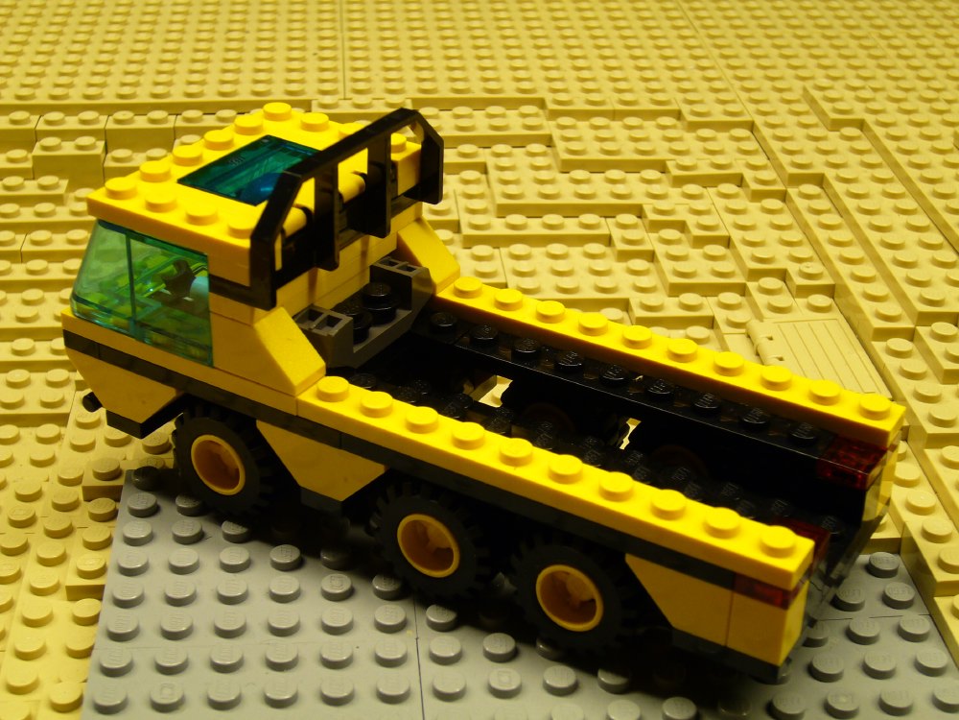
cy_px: 360
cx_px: 480
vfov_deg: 24.4
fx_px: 1662
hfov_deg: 32.2
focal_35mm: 60
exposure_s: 1/25
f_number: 3.6
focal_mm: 9.9
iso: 100
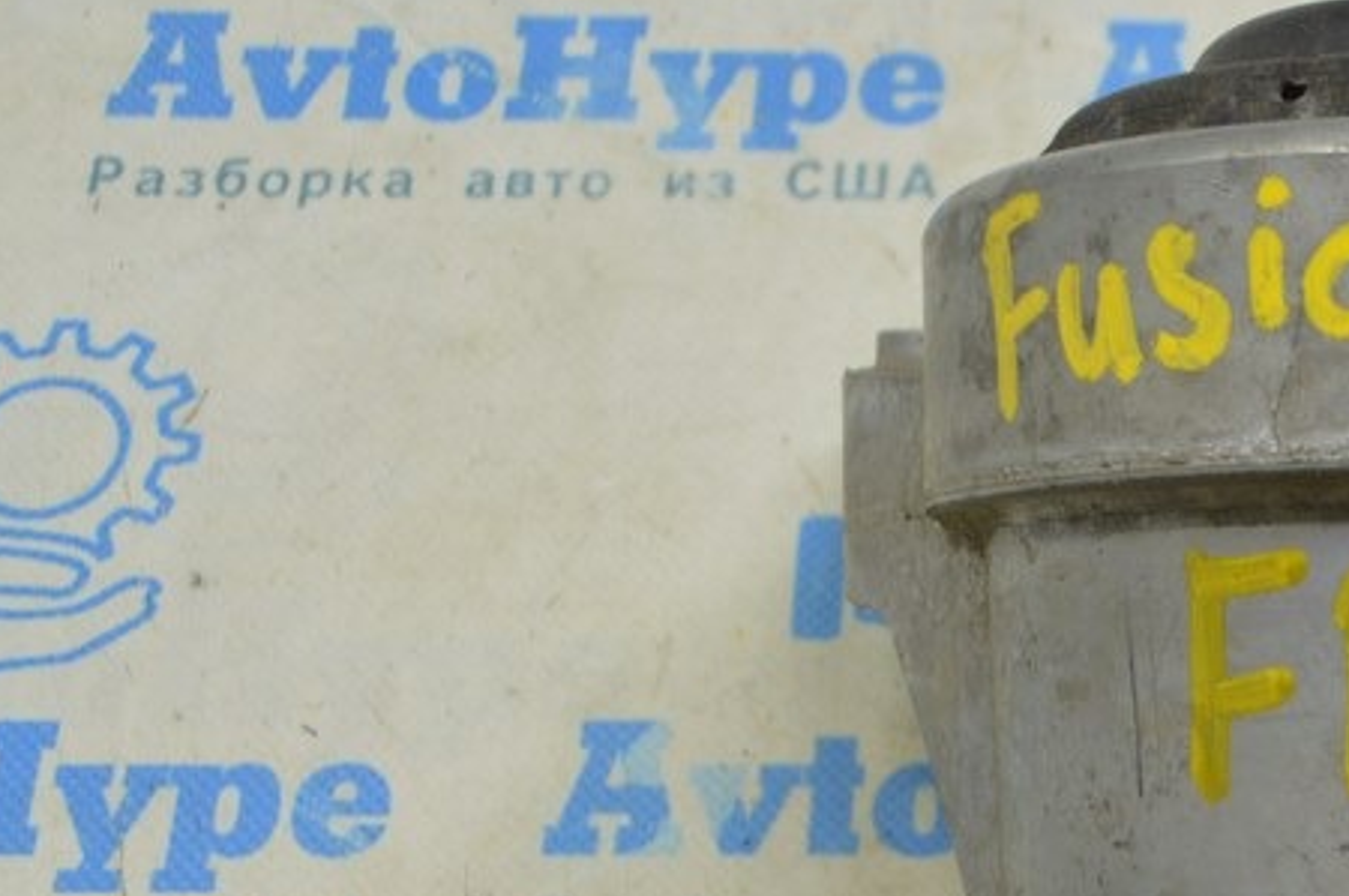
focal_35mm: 82
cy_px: 883
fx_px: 3069
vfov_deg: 16.3
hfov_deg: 23.5
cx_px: 1424
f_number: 5.6
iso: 400
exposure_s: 1/25
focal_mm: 24
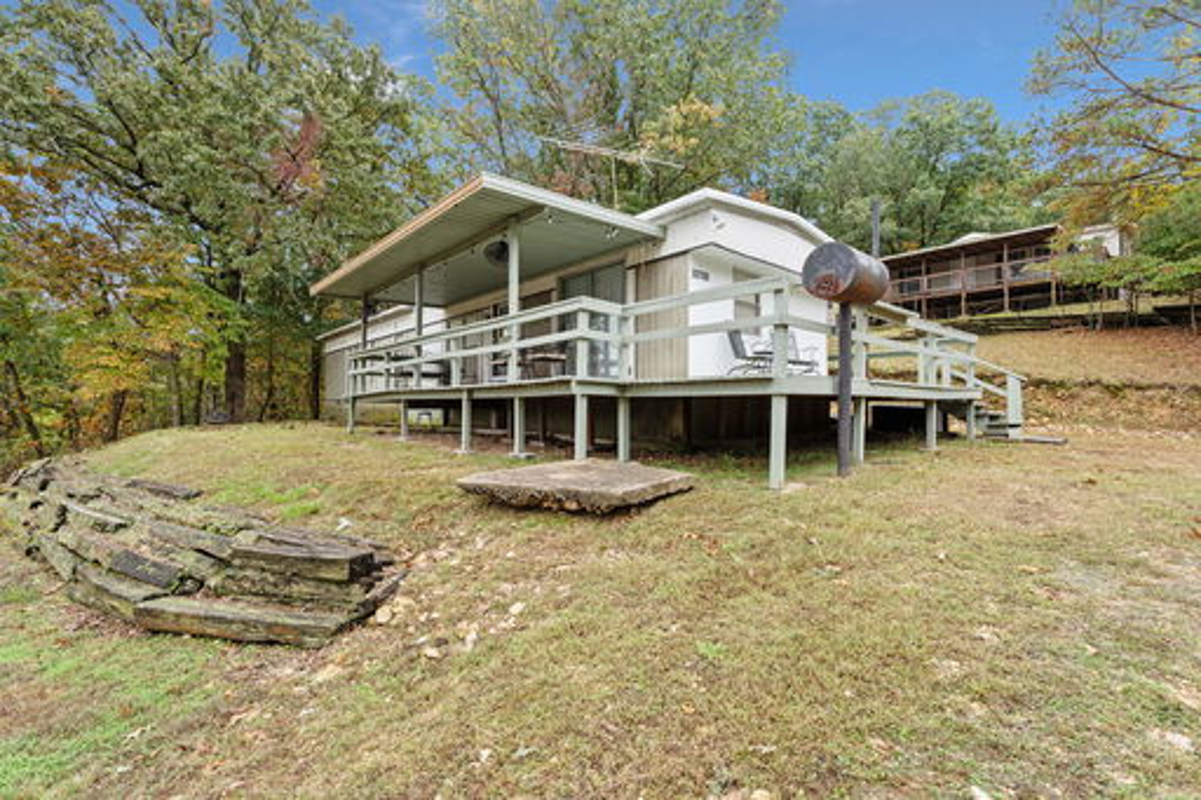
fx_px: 534
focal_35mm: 16
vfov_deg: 73.7
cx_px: 600
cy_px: 400
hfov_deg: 96.8
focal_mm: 16
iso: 200
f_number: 9
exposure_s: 1/40
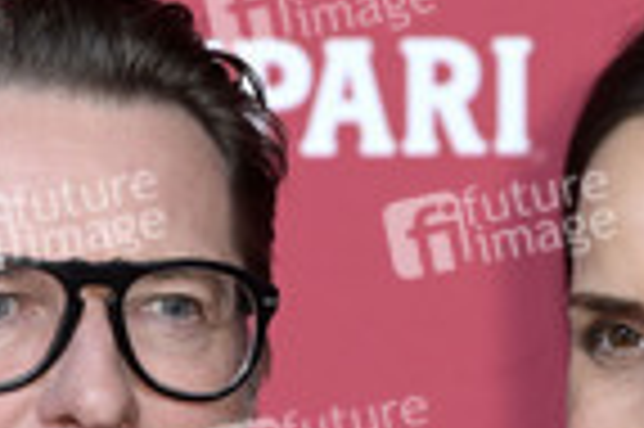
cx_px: 381
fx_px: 5629
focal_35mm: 315
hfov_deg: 6.5
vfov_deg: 4.3
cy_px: 563
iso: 1600
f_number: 5
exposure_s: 1/400
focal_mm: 100
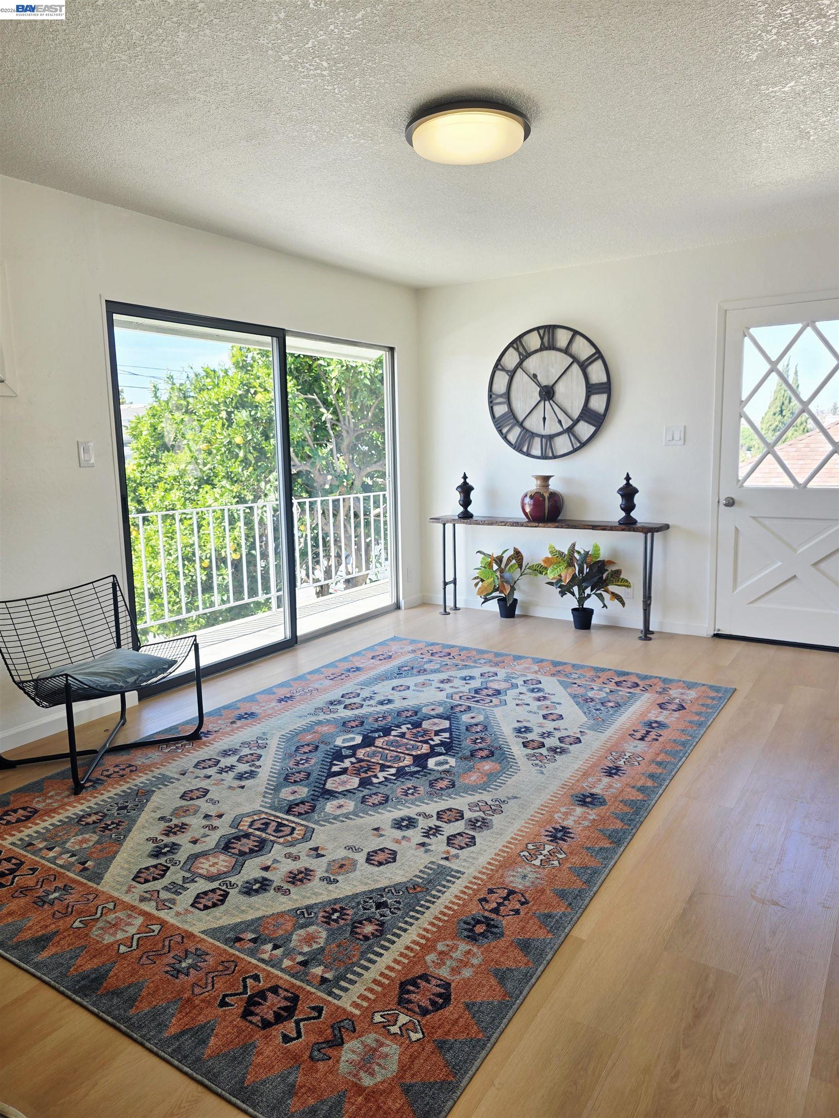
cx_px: 420
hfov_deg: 58.9
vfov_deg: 73.9
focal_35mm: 23
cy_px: 559
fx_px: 743
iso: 16
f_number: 1.7
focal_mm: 6.3
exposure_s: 1/120
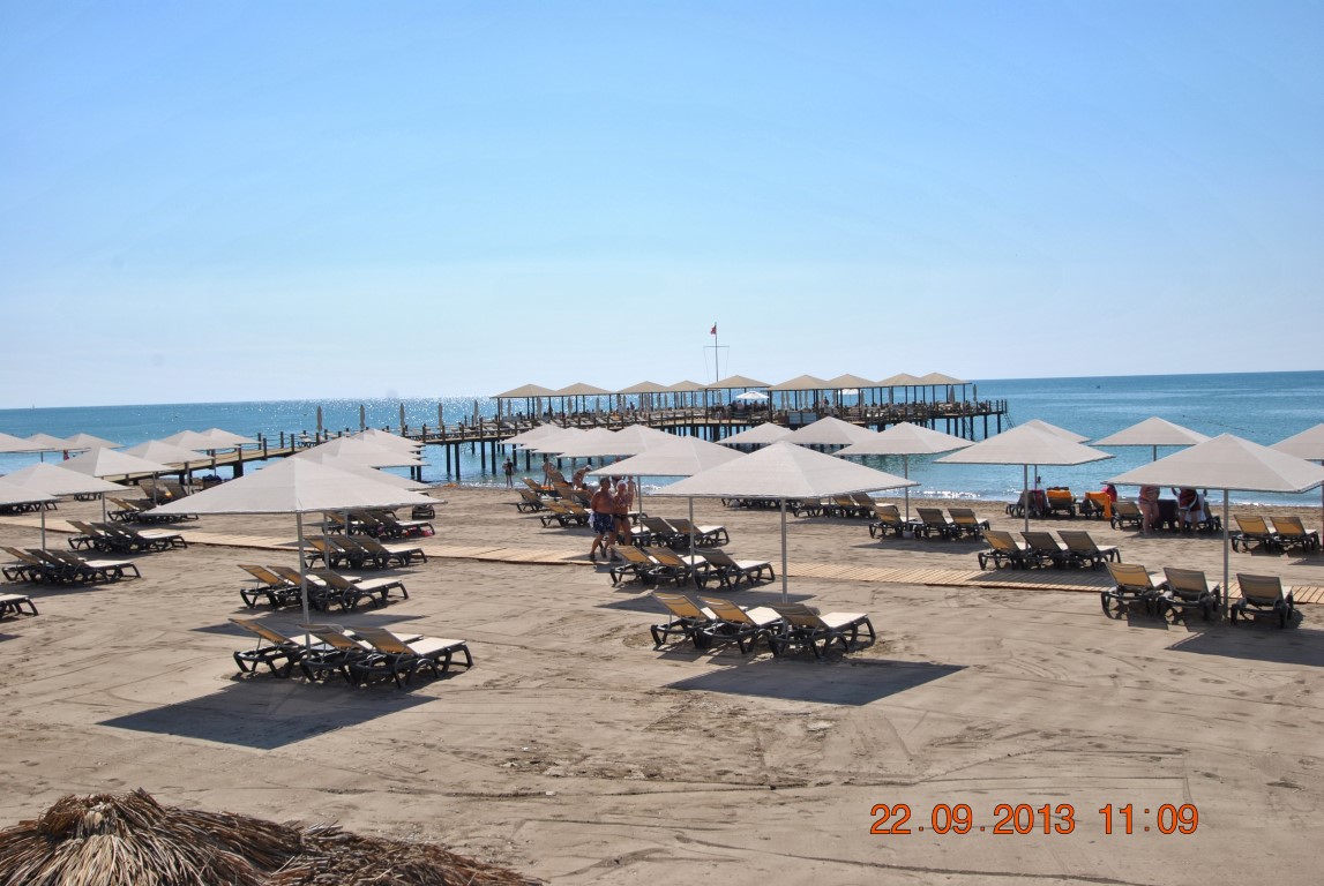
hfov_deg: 53.1
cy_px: 443
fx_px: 1326
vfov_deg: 37.0
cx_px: 662
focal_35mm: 36
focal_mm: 24
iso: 100
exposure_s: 1/320
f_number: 9
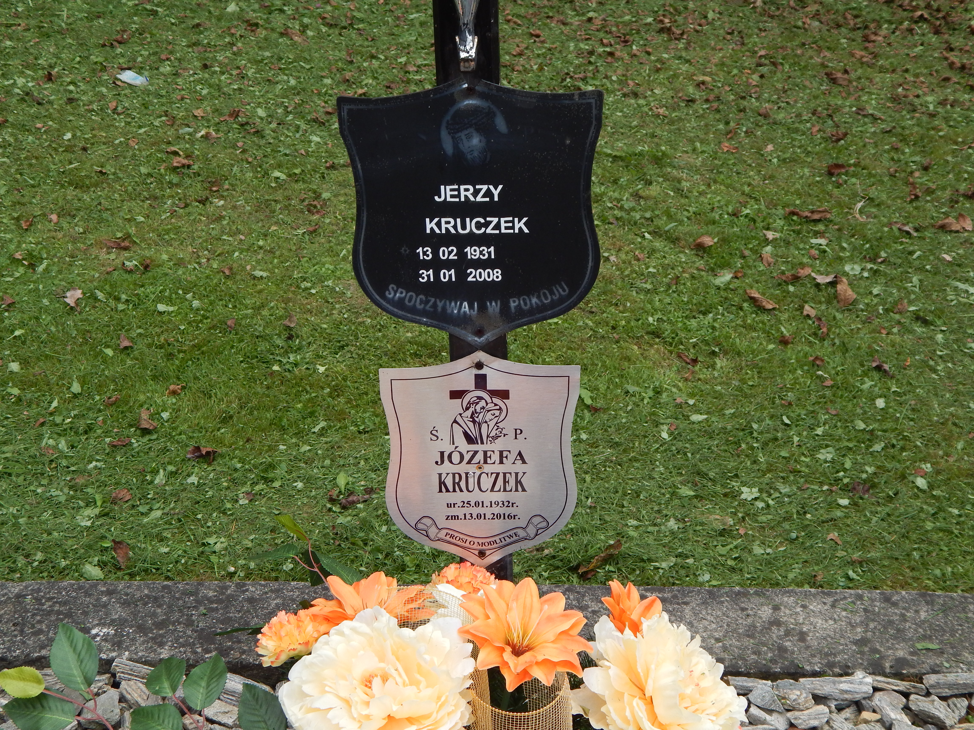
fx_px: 1210
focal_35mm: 43
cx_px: 487
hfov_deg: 43.9
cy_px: 365
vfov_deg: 33.6
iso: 125
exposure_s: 1/400
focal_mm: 7.7
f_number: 3.6
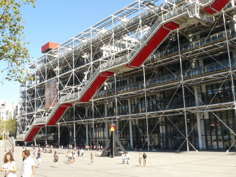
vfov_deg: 39.7
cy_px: 88
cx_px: 118
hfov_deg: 51.4
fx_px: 245
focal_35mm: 36
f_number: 8
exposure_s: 1/80
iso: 100
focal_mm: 6
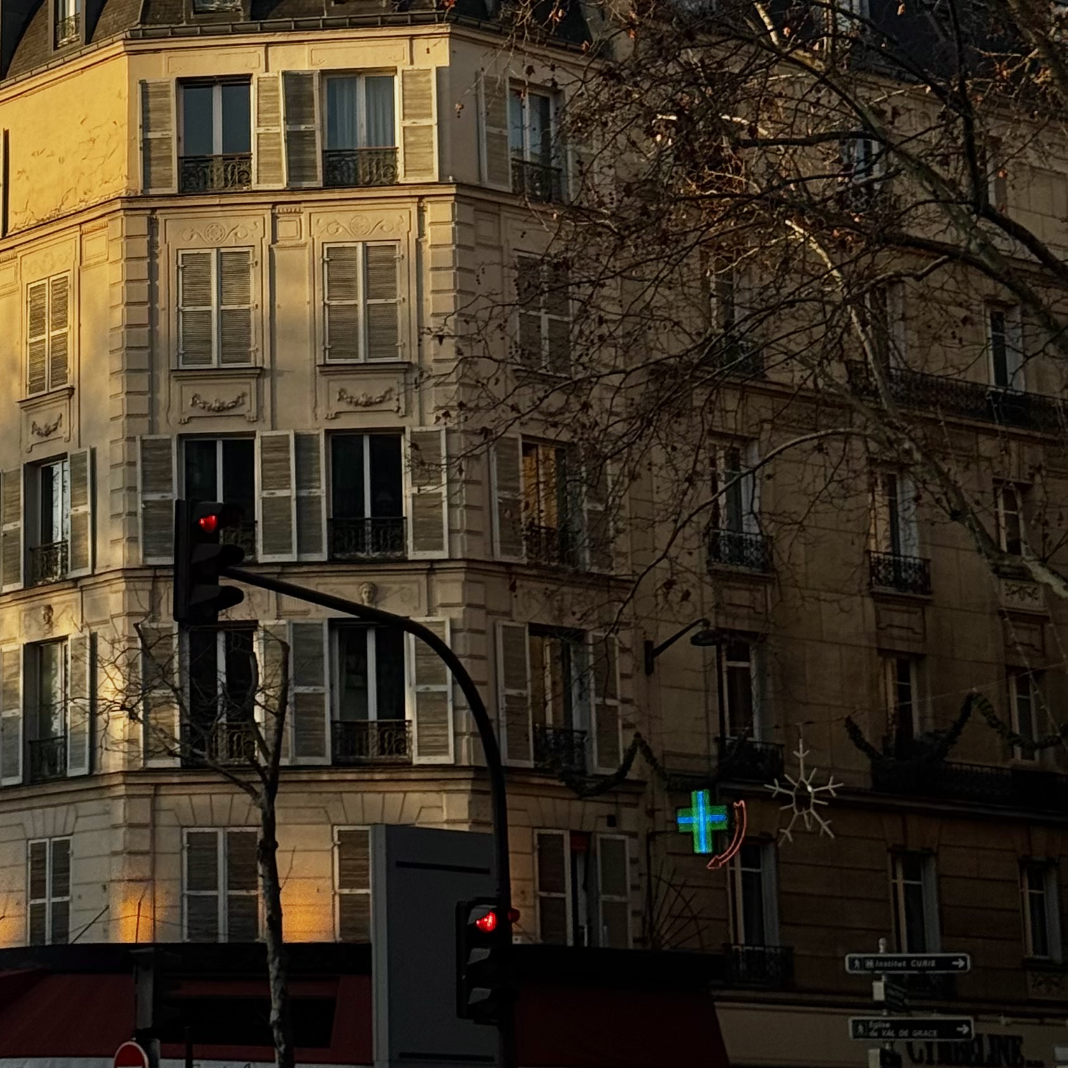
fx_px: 3560
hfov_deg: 16.8
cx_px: 106
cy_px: 184
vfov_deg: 16.9
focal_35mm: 102
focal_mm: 6.76
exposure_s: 1/3610
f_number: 1.78
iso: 64
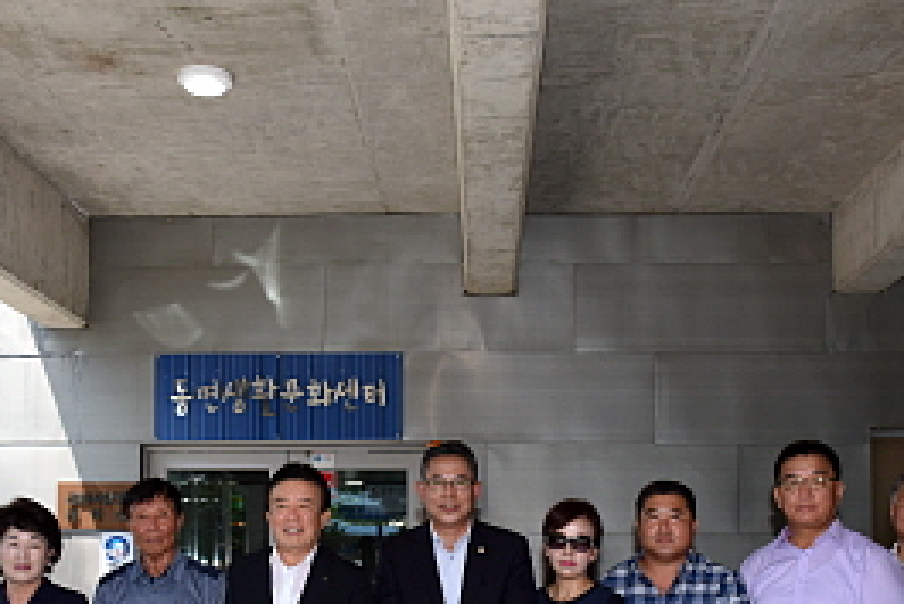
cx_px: 420
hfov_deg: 38.8
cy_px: 529
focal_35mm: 51
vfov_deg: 25.8
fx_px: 1281
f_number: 13
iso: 800
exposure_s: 1/200
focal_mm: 27
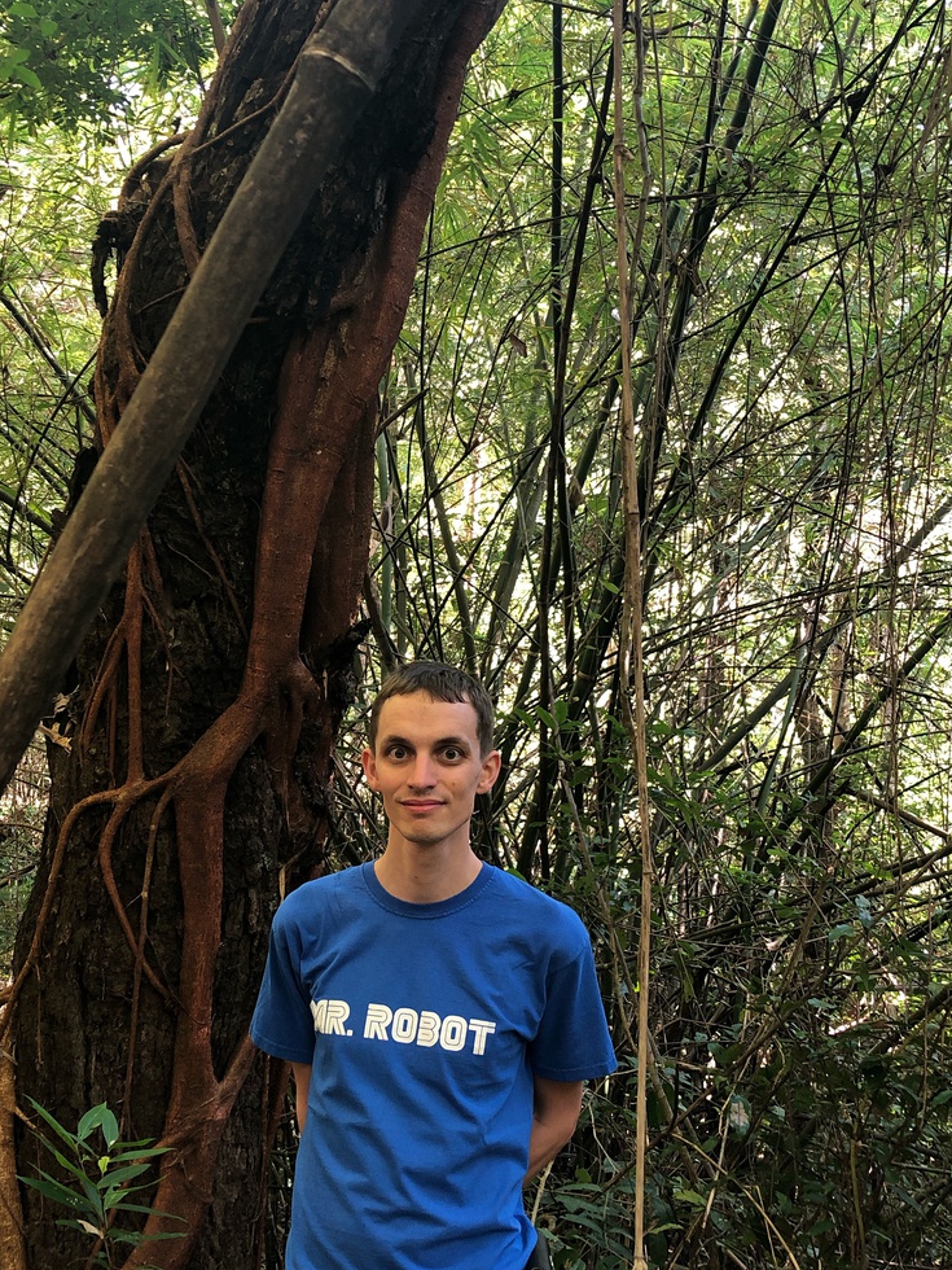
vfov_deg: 47.9
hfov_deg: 36.7
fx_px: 1430
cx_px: 381
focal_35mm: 39
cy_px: 643
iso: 40
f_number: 1.8
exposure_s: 1/15
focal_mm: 4
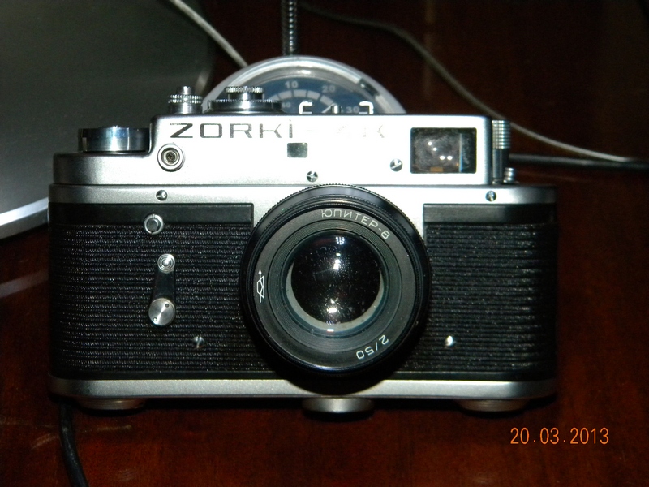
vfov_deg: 20.7
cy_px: 244
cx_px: 324
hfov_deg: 27.4
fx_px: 1331
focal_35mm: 71
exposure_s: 1/30
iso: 400
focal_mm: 12.9
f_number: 4.3
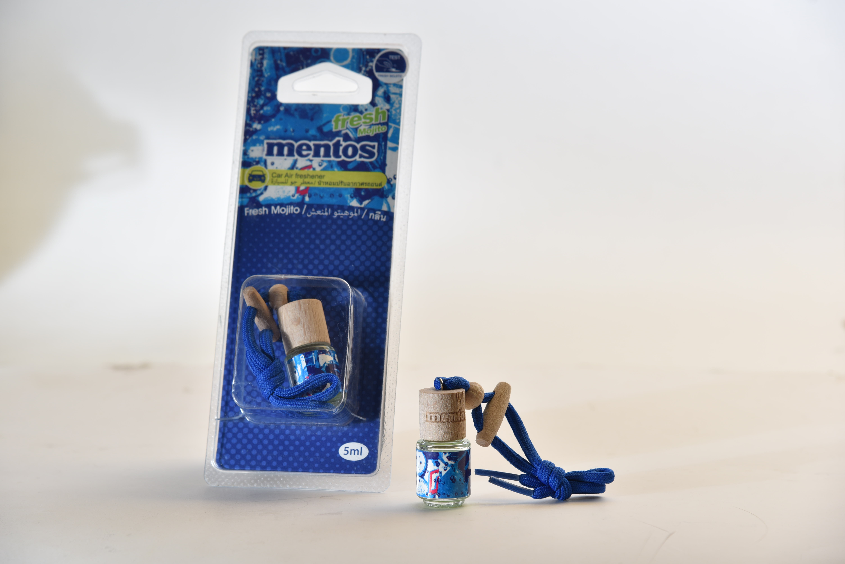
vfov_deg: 11.4
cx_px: 422
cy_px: 282
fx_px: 2818
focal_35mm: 120
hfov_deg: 17.1
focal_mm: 120
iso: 200
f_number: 6.3
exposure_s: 1/125
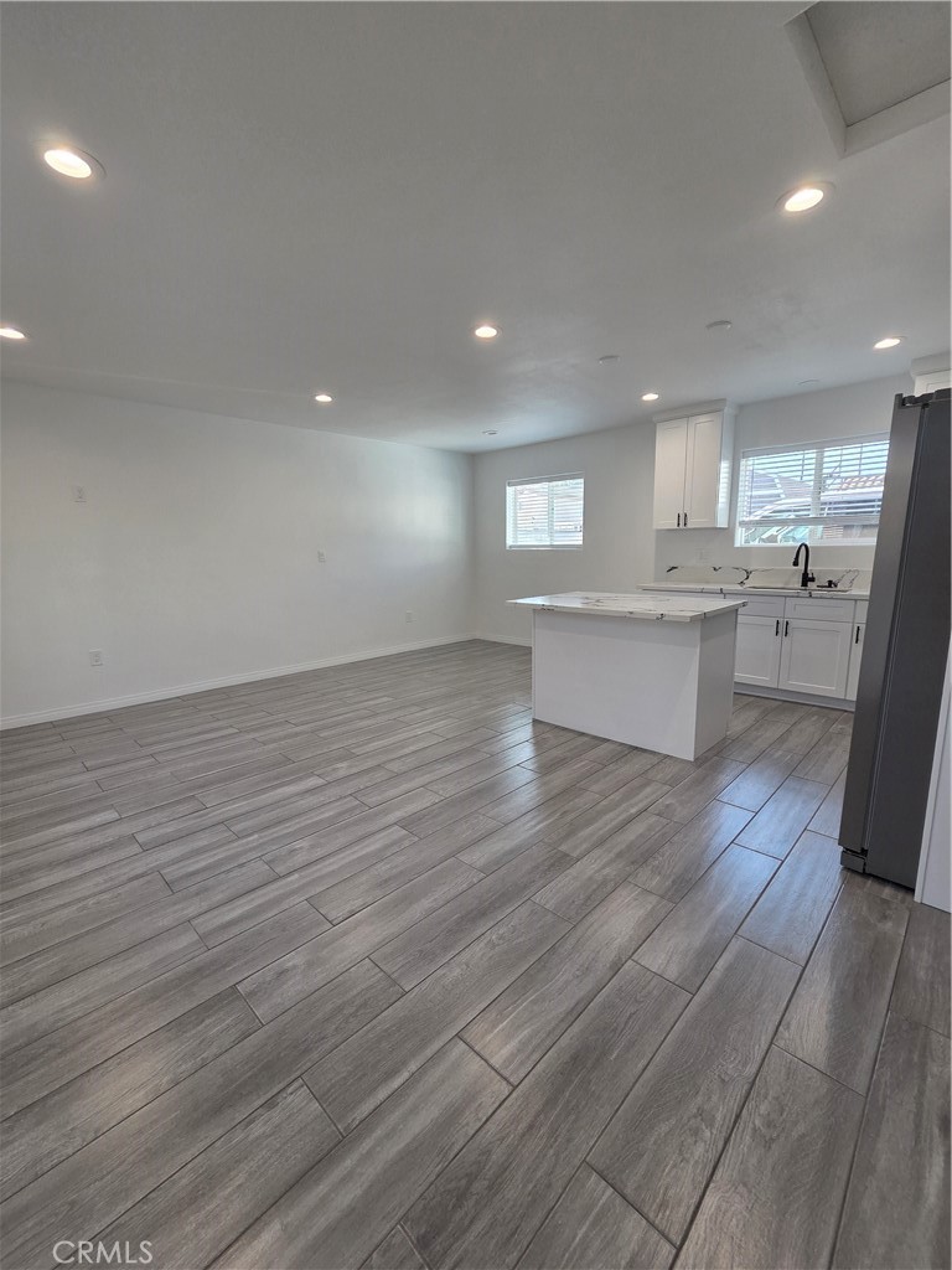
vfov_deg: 106.2
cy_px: 635
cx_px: 476
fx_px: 477
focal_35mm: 13
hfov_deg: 89.9
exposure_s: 1/120
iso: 160
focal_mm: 2.2
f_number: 2.2
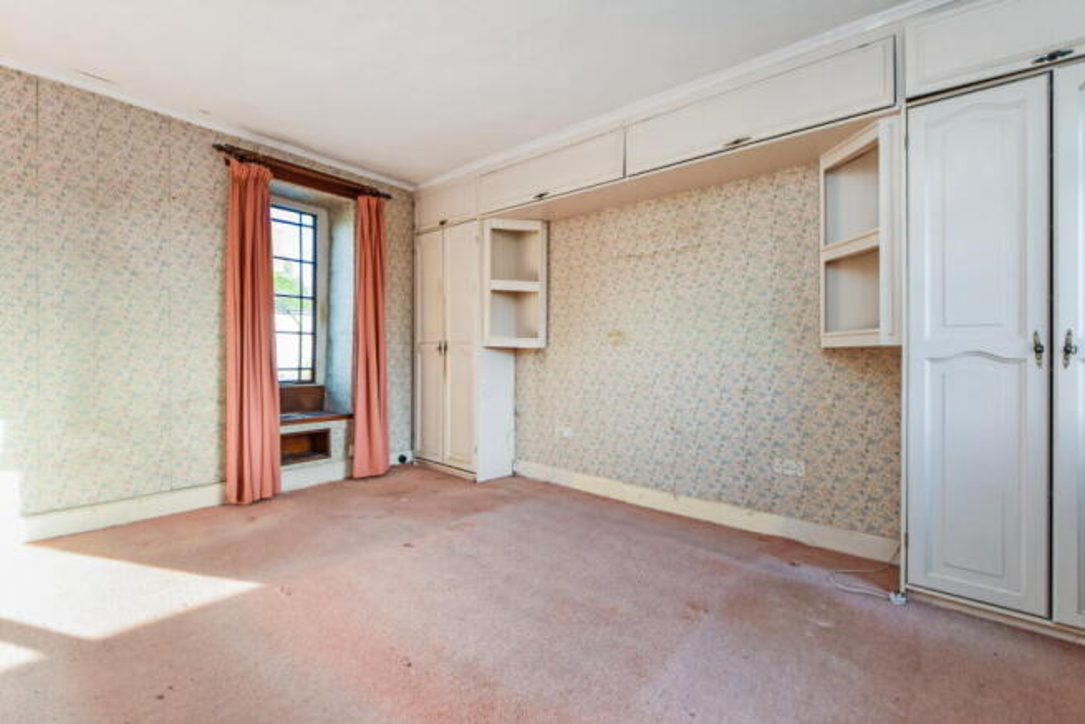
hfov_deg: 100.4
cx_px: 542
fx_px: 452
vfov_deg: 77.4
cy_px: 362
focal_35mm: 15
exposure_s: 1/200
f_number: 5
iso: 450
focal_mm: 10
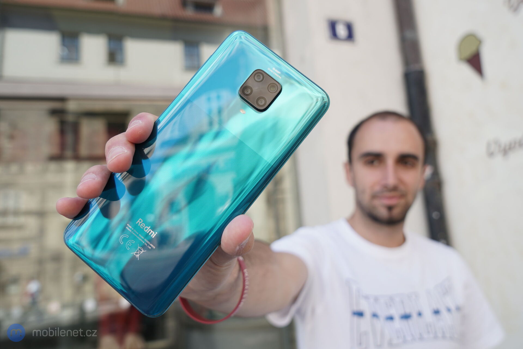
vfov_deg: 53.1
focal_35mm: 24
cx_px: 262
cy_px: 174
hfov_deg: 73.7
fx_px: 349
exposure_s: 1/160
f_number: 5
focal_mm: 24
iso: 160
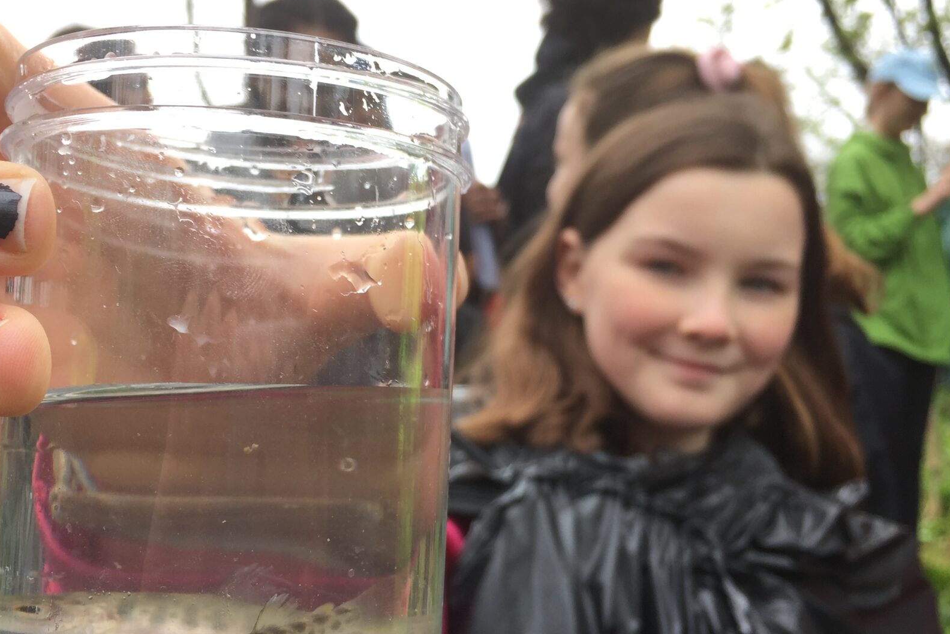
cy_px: 355
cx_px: 418
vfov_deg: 34.2
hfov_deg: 49.4
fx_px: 1029
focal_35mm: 39
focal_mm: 4.15
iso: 32
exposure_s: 1/267
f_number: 2.2
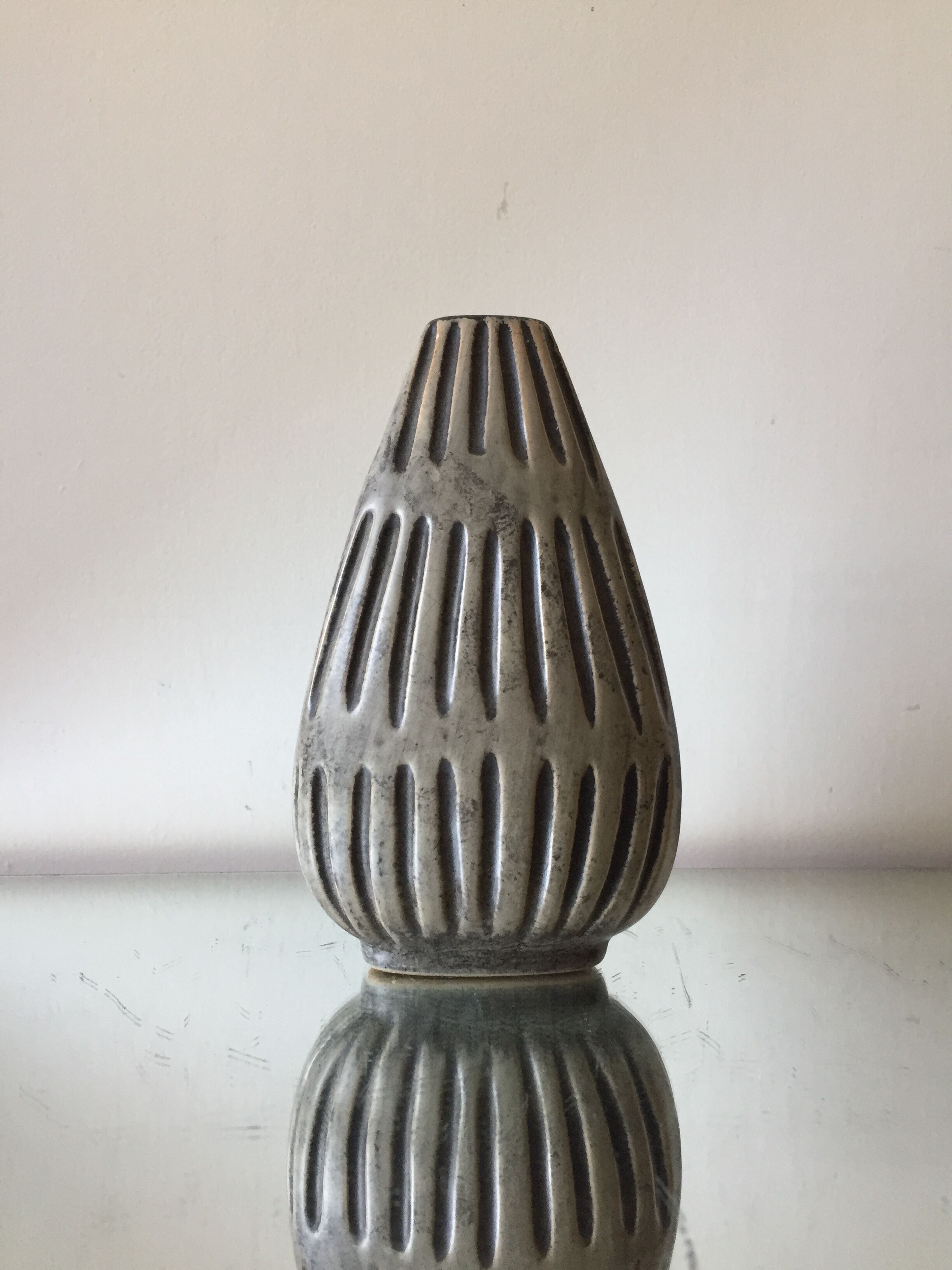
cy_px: 635
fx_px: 1063
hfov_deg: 48.2
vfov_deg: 61.7
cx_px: 476
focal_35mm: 29
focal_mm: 4.15
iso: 50
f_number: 2.2
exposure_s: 1/33
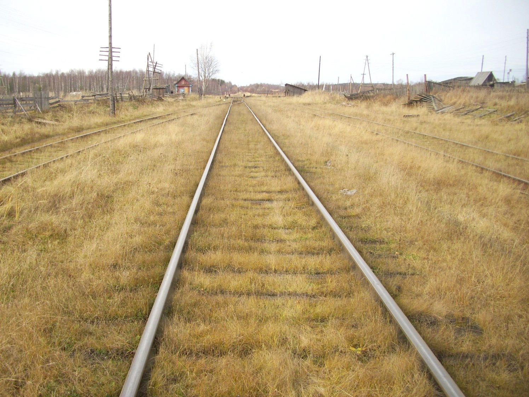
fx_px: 520
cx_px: 264
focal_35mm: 34
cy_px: 198
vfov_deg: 41.8
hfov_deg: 54.0
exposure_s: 1/200
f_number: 2.9
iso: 80
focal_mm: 5.7
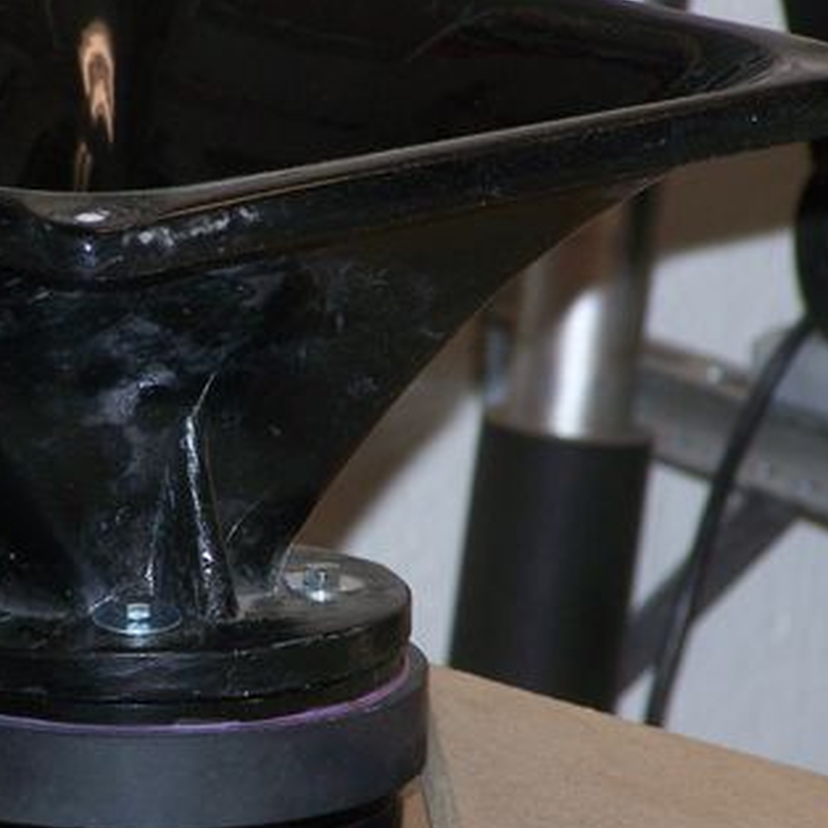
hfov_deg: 5.1
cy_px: 480
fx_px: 9228
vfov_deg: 5.1
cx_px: 179
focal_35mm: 341
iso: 80
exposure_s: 1/125
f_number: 3.3
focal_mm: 31.3
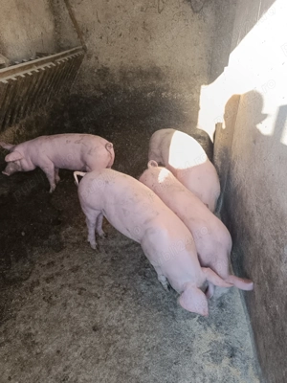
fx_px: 265
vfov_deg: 71.6
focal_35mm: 24
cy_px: 192
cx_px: 144
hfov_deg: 56.8
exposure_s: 1/100
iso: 232
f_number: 1.65
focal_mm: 6.14
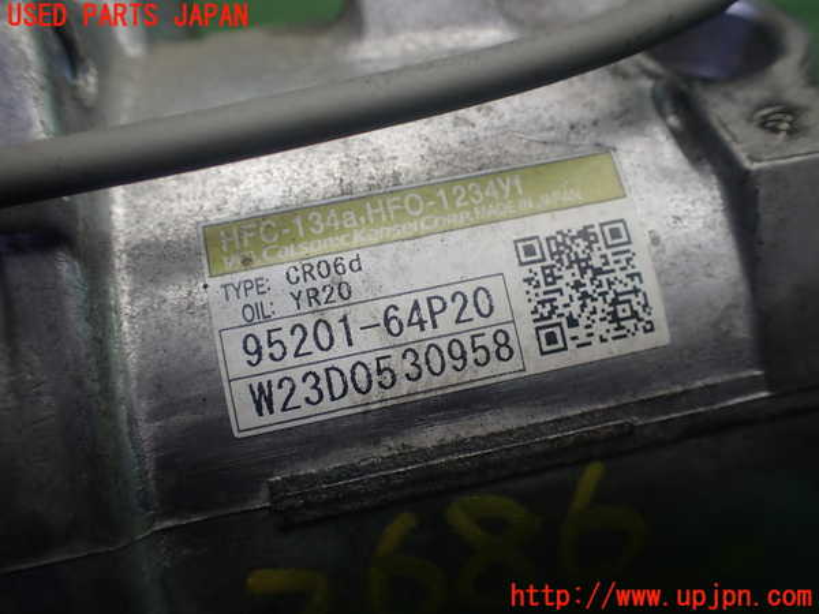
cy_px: 307
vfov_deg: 46.8
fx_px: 710
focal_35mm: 30
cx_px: 410
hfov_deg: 60.0
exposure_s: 1/125
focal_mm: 5.4
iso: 200
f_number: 2.3
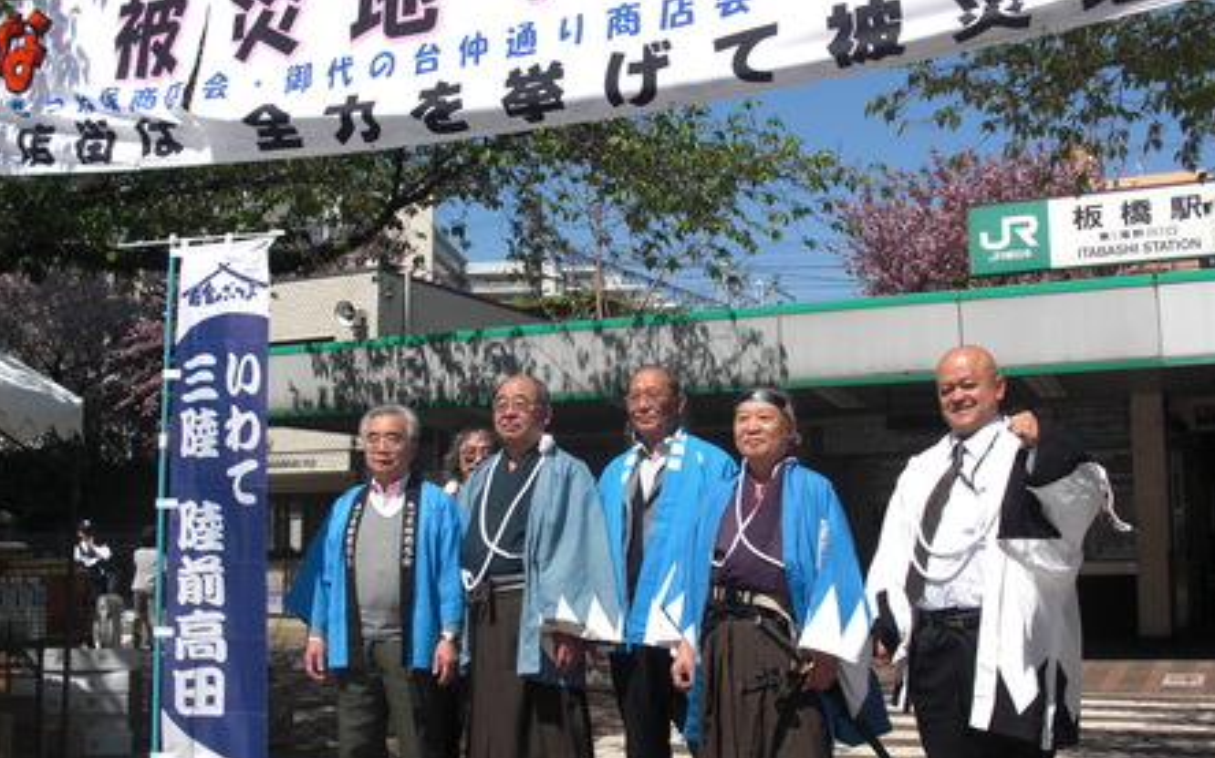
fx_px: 1423
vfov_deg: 29.8
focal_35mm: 43
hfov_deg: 46.2
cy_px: 417
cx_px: 586
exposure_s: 1/160
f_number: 7.9
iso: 50
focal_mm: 6.3
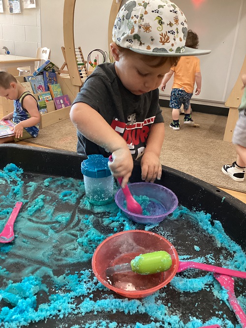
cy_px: 164
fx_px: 294
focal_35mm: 31
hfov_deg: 45.5
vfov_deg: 58.3
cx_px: 123
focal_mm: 3.3
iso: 320
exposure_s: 1/33
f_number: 2.4
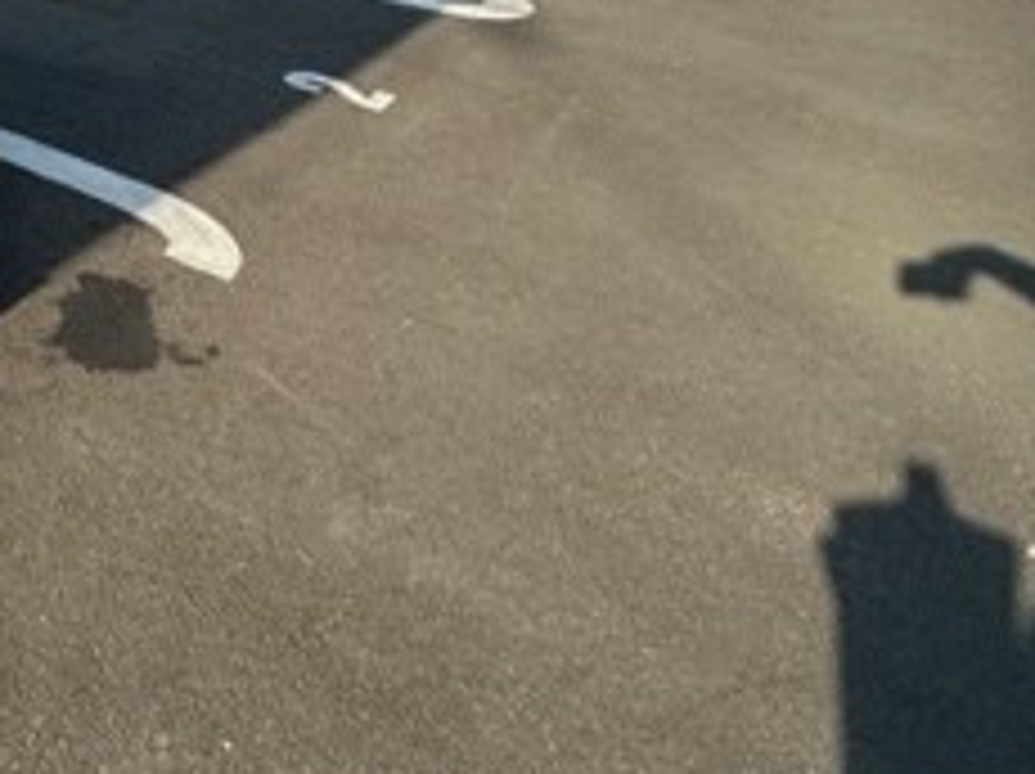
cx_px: -207
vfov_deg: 29.3
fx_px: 1165
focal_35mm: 39
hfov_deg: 36.8
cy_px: -248
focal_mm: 2.22
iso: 40
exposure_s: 1/979
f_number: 2.2
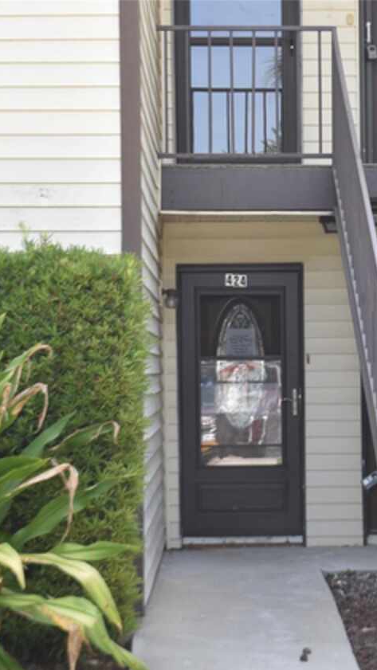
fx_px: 1529
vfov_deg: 24.7
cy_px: 339
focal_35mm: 86
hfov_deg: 14.0
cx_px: 316
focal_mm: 36
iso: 400
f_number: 8
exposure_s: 1/250
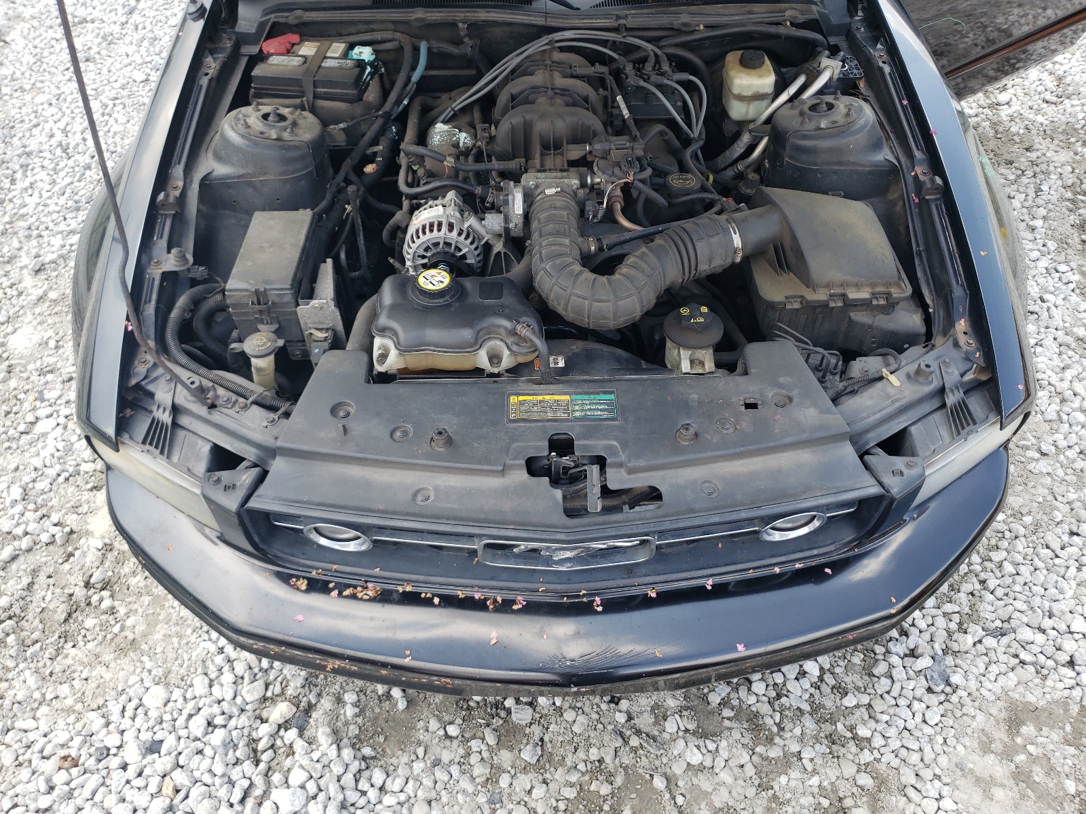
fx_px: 816
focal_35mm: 26
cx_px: 543
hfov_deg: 67.3
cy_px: 407
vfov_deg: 53.1
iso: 50
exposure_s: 1/435
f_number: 1.5
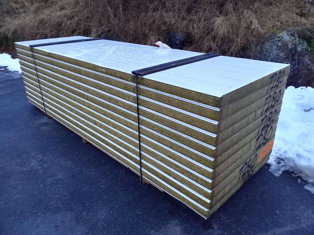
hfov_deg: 65.3
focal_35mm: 27
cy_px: 118
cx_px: 157
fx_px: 245
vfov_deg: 51.4
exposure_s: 1/16.7
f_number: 1.8
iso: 1508
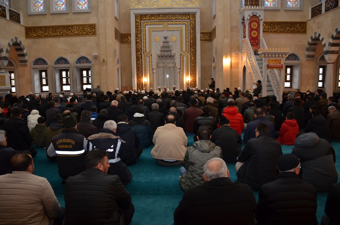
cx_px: 170
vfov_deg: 47.7
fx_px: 254
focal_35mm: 27
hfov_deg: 67.5
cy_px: 112
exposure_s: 1/60
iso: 800
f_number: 4
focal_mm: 18
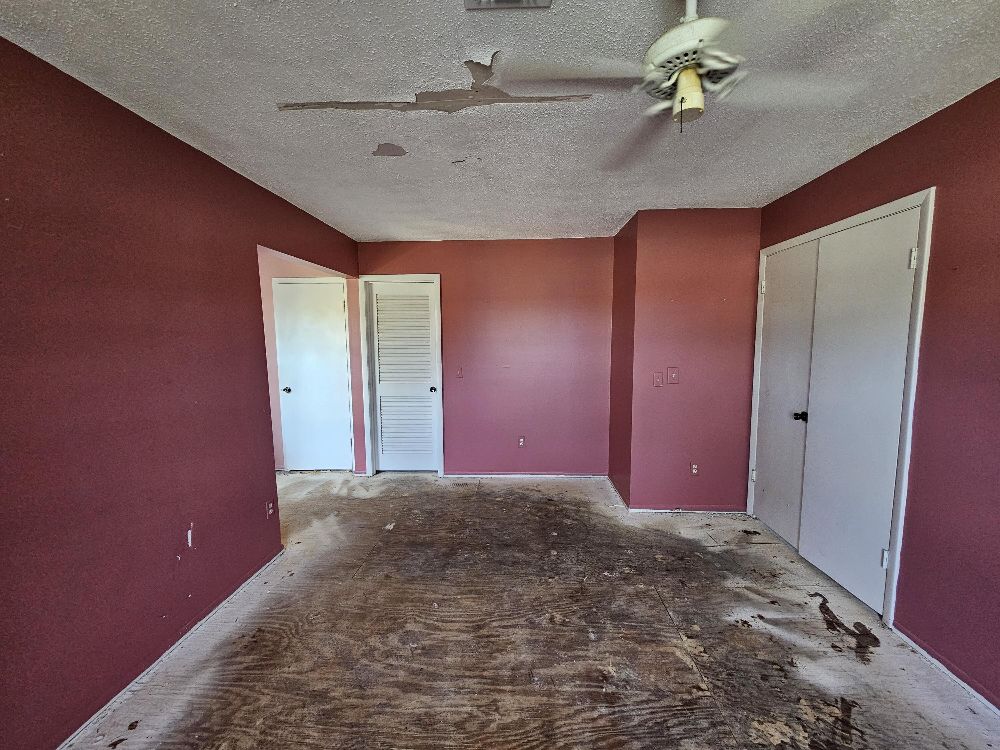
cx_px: 500
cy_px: 375
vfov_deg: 89.9
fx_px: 376
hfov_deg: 106.2
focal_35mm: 13
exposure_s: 1/100
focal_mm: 2.2
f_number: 2.2
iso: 400
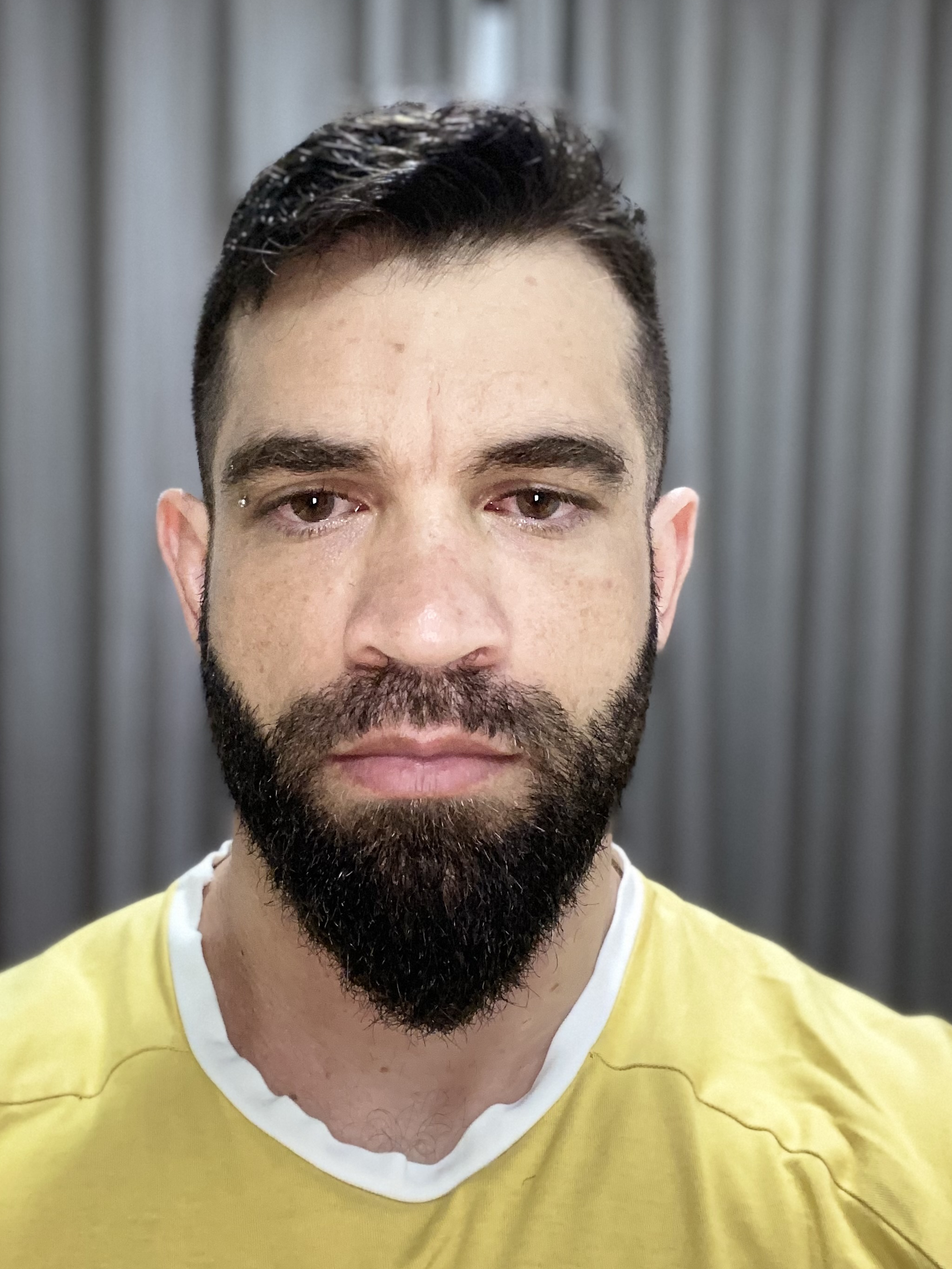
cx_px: 442
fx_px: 1247
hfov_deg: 41.8
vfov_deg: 53.9
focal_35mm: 34
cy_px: 571
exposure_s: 1/30
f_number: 2.2
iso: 400
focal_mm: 2.71
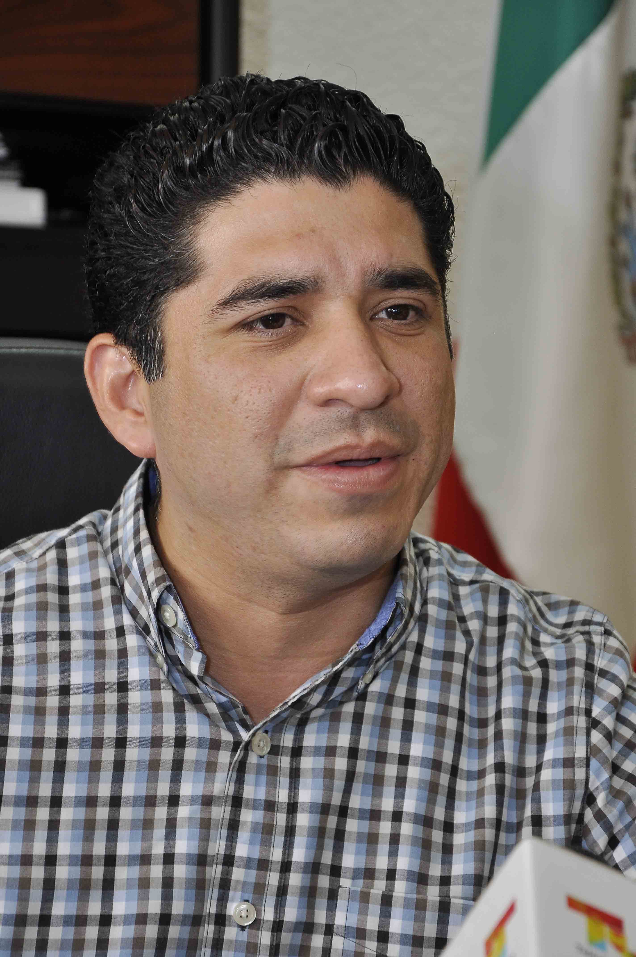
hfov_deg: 10.7
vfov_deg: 16.1
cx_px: 318
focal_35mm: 128
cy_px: 478
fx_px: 3387
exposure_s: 1/60
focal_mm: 85
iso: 400
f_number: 5.6
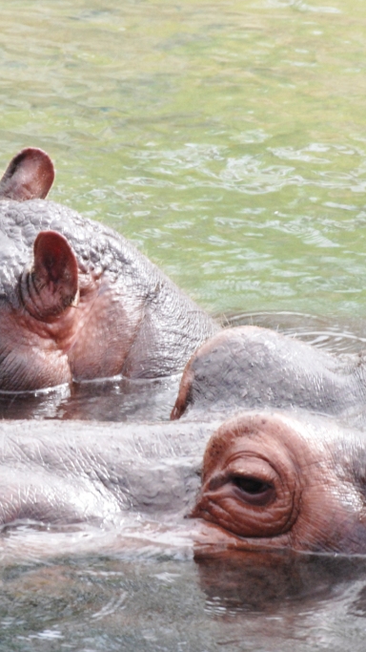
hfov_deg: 1.9
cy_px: 326
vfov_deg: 3.4
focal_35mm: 637
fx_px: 10994
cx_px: 92
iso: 1600
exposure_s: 1/160
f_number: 16
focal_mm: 270
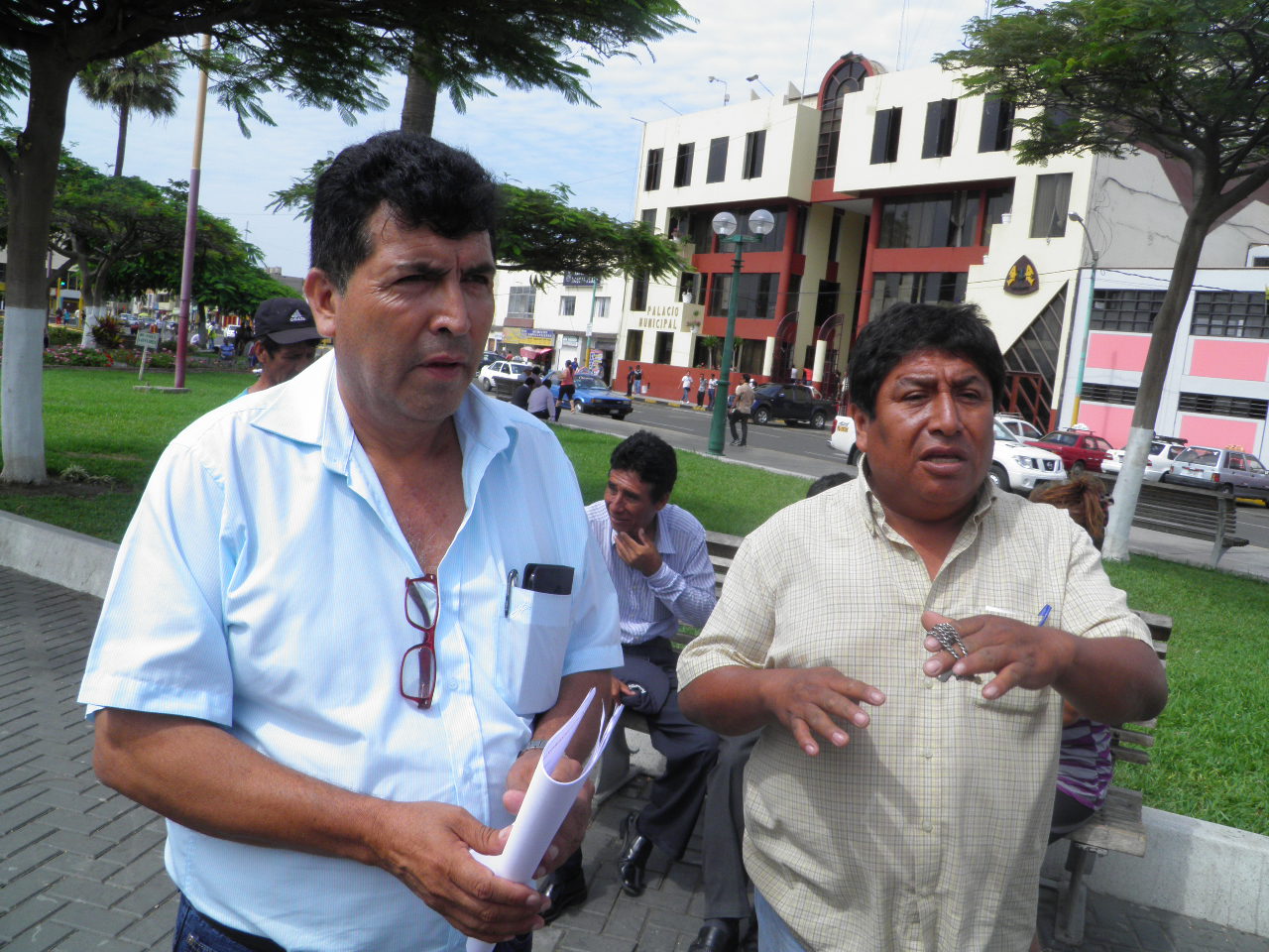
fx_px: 1026
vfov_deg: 49.7
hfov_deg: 63.4
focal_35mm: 28
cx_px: 634
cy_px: 476
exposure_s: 1/320
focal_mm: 4.9
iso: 50
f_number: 5.7
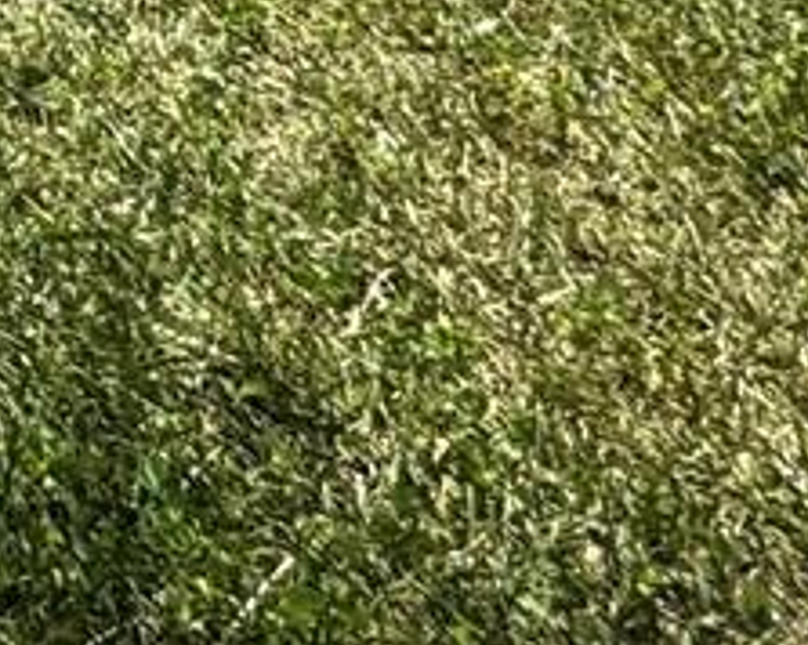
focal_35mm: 98
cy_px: -1399
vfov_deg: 10.3
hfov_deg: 12.7
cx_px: -1344
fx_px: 2341
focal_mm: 2.22
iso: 50
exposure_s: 1/1449
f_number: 2.2
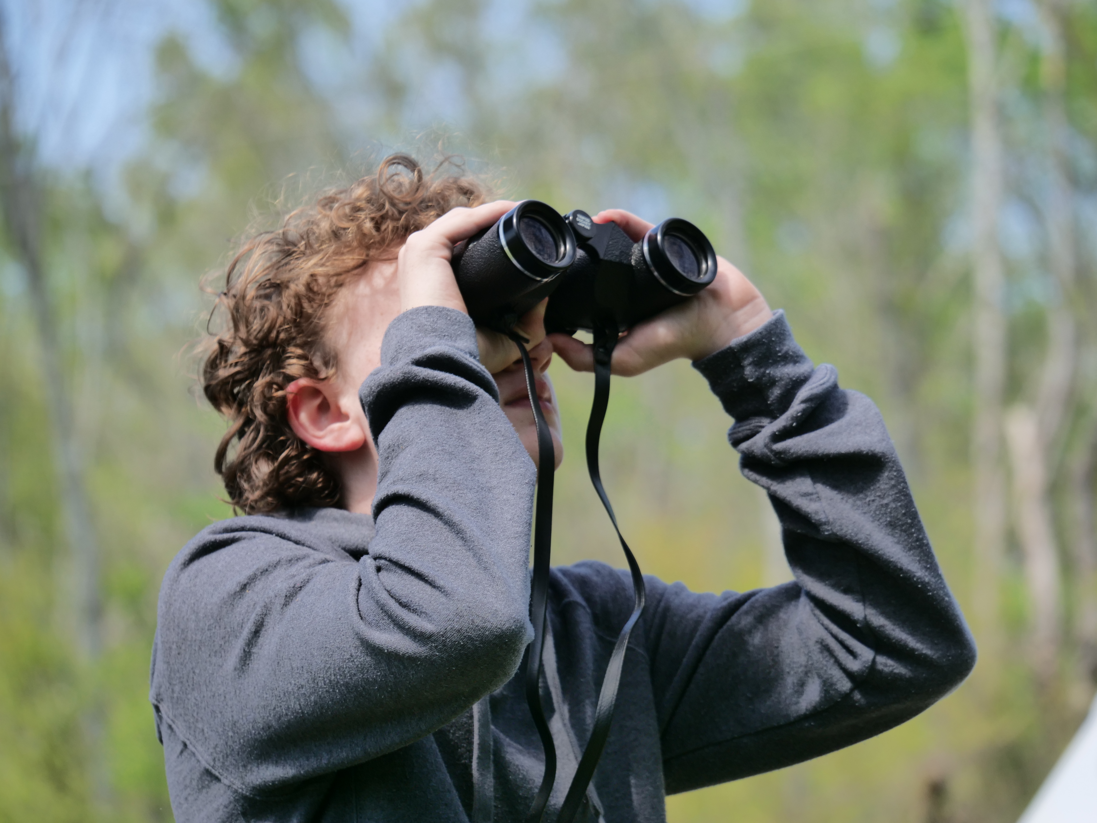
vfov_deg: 8.3
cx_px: 548
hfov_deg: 11.1
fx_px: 5641
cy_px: 412
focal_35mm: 178
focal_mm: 89
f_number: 4
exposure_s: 1/800
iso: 800
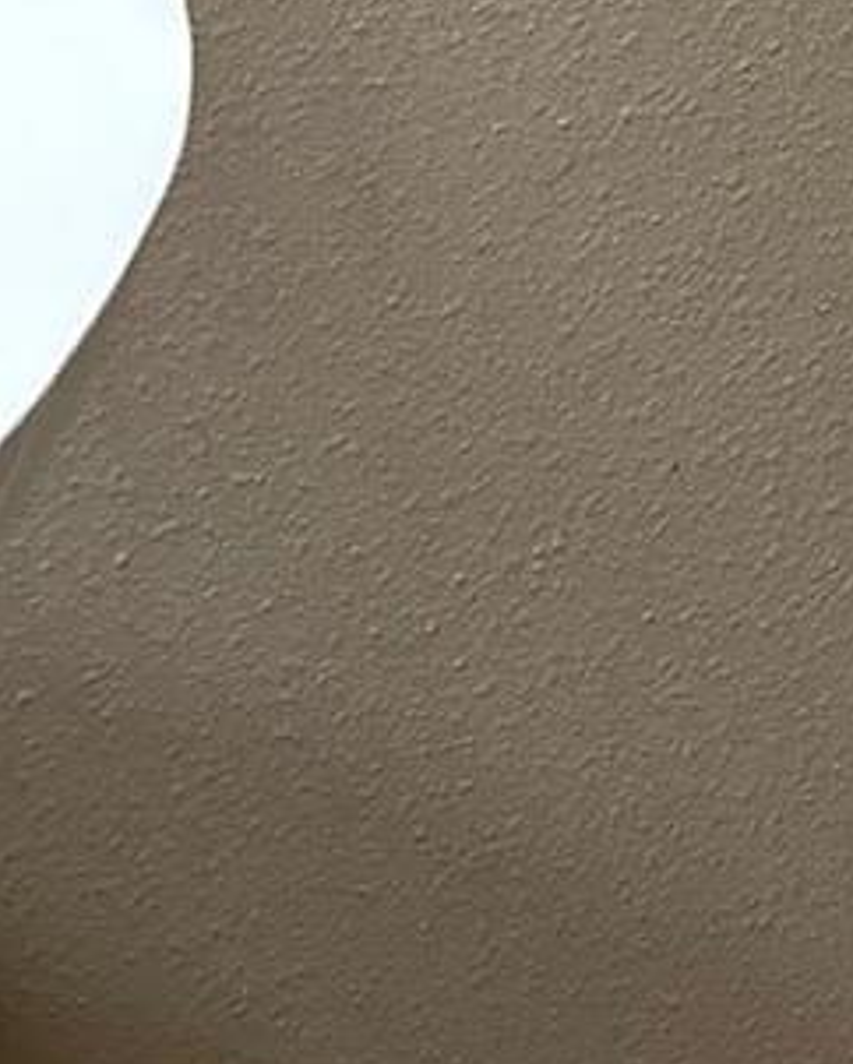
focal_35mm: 172
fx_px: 5422
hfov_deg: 7.7
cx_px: 2700
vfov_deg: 10.2
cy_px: -1149
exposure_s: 1/60
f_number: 1.5
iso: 100
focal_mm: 5.7
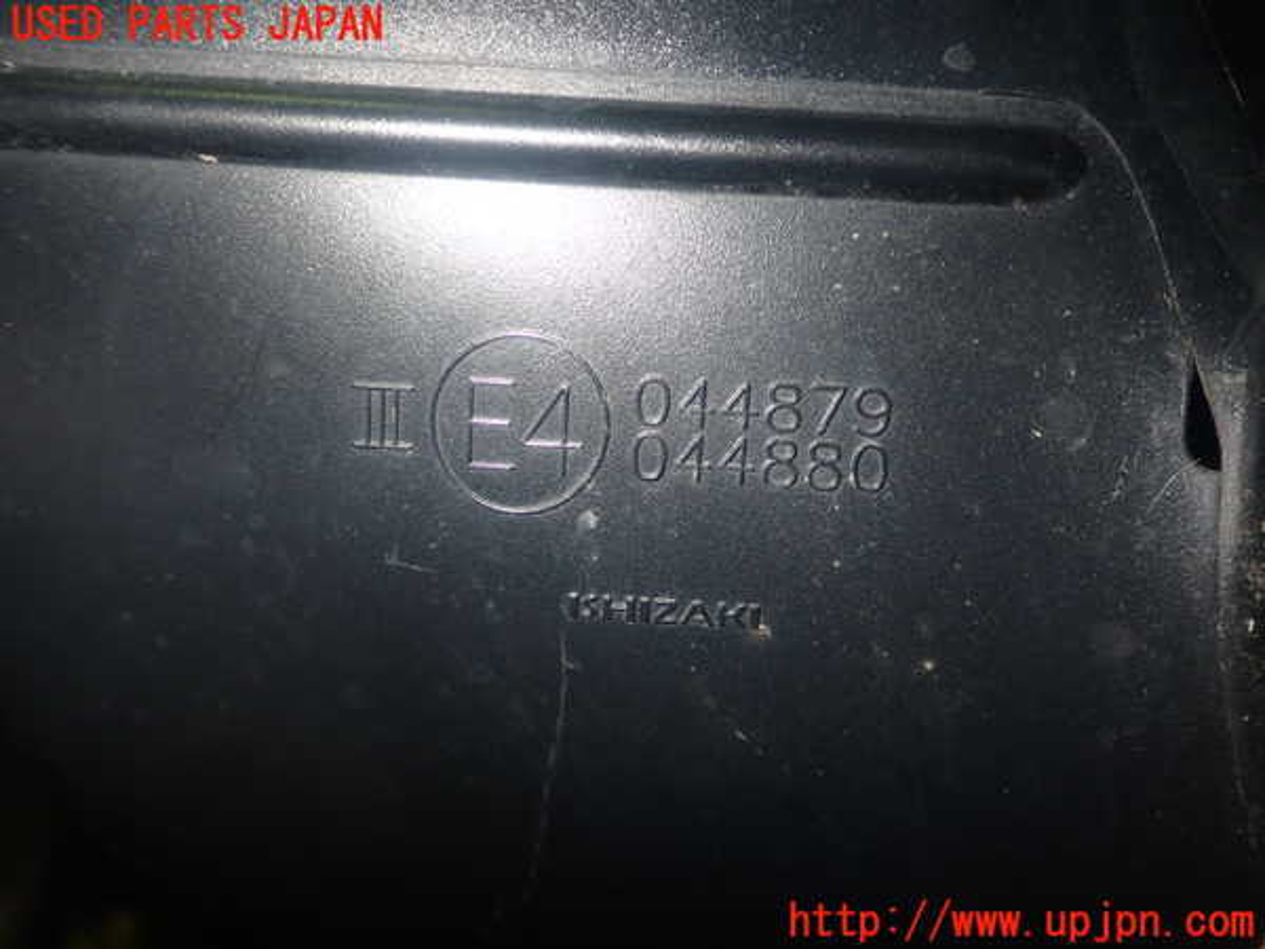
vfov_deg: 39.7
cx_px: 632
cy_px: 474
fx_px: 1316
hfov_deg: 51.4
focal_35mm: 36
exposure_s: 1/40
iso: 200
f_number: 7.1
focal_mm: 6.37
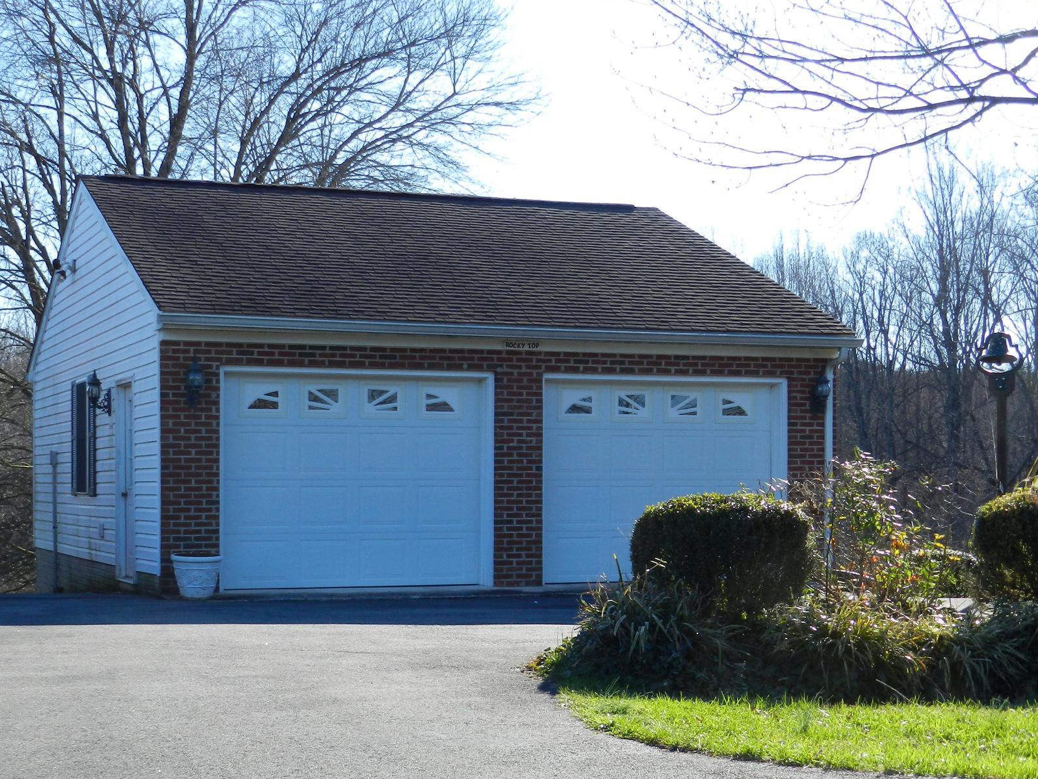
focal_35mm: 59
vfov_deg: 24.8
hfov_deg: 32.7
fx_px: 1769
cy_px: 486
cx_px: 459
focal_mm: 8.1
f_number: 4.2
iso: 160
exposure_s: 1/400
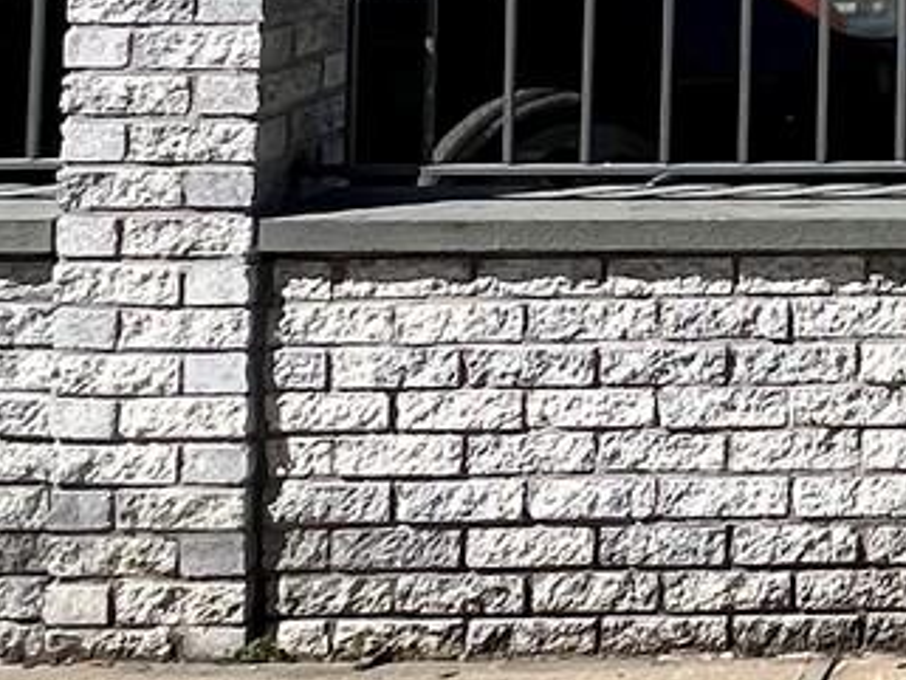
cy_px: -471
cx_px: 1524
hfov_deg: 19.2
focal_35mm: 83
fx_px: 2173
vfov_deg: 15.7
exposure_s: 1/2016
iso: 32
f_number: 1.8
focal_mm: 1.57
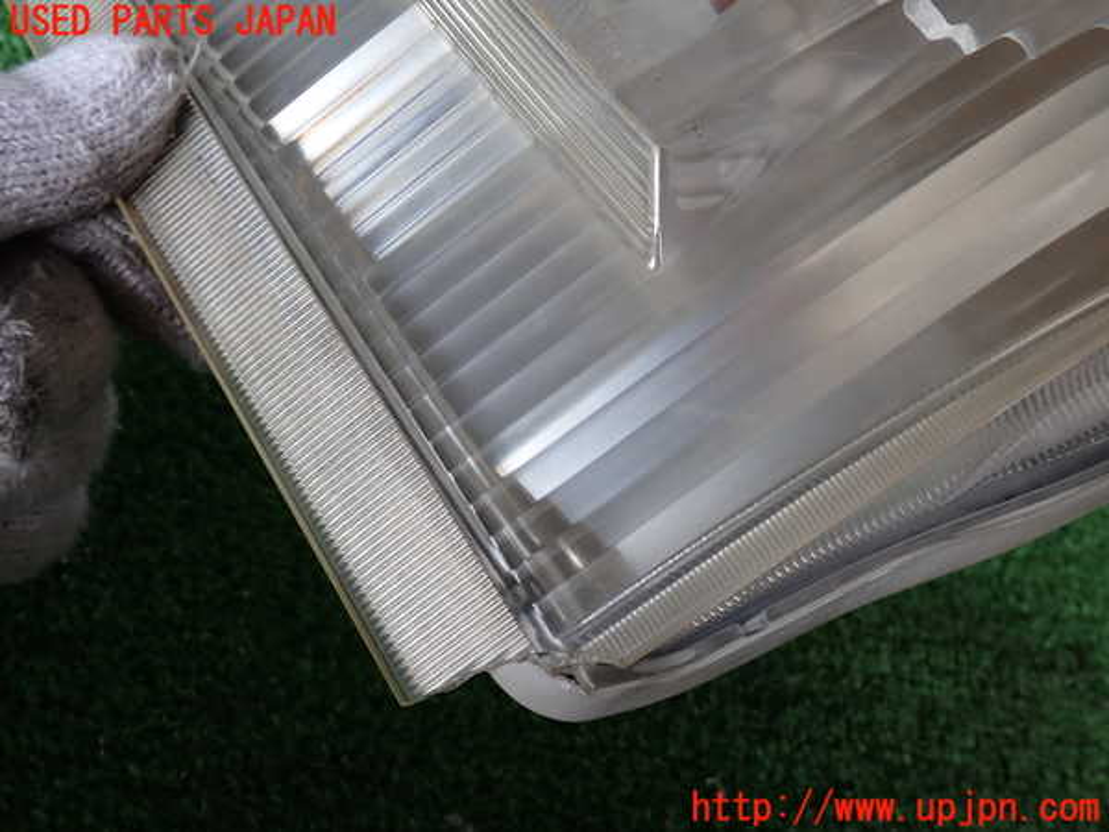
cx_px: 554
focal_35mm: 36
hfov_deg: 51.4
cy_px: 416
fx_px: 1153
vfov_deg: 39.7
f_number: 2.5
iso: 125
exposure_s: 1/80
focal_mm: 6.37
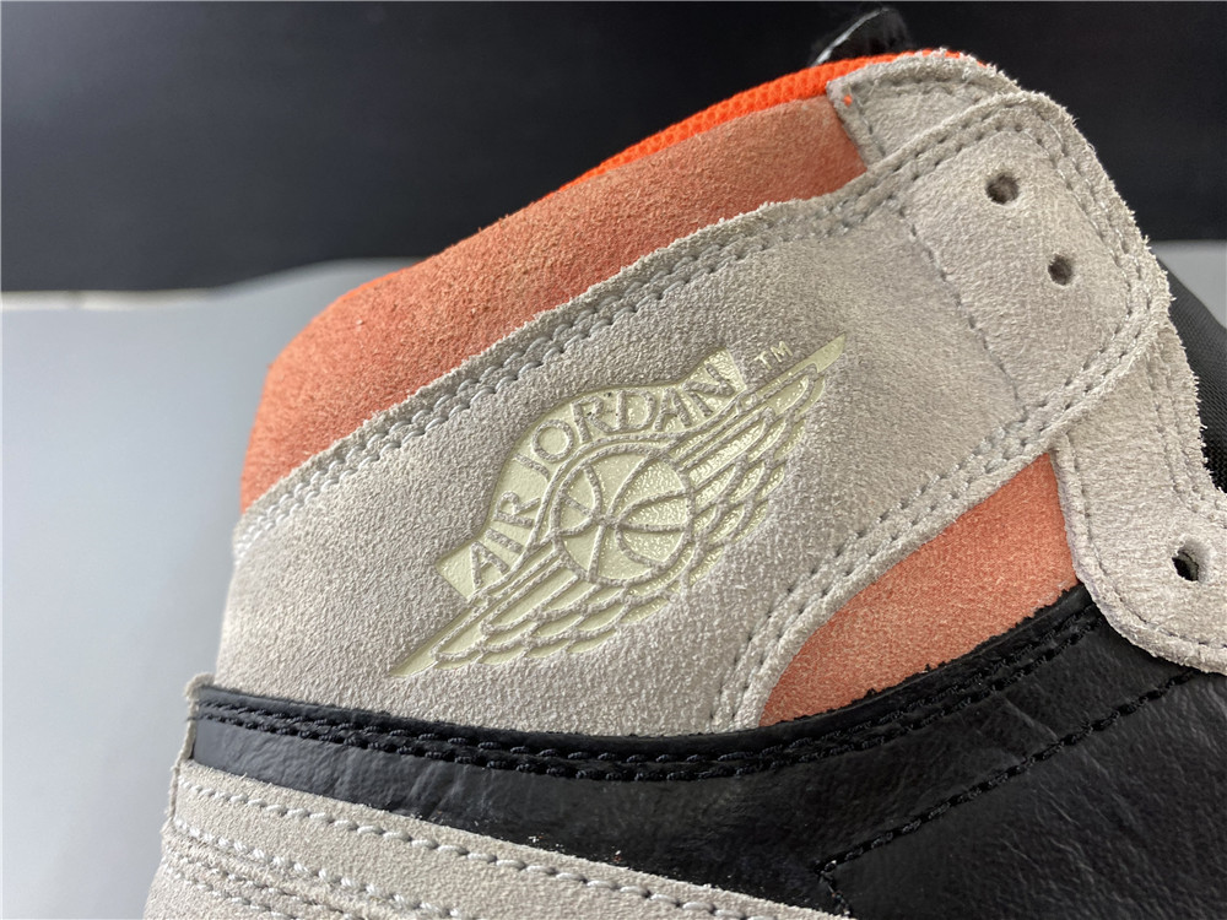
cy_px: 460
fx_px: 922
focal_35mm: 26
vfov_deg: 53.1
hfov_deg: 67.3
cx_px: 614
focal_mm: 4.25
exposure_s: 1/100
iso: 80
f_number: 1.8
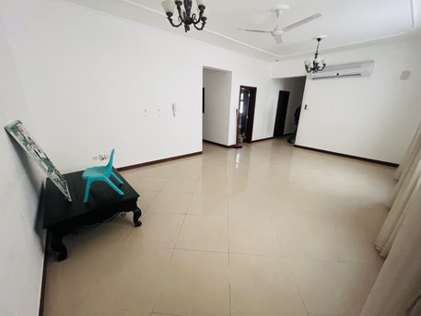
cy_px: 158
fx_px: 158
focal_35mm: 13
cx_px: 210
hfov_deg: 106.2
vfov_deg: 89.9
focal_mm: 1.57
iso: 250
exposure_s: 1/50
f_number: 1.8
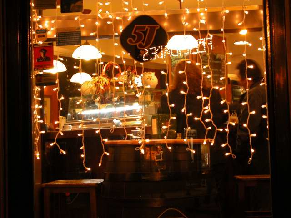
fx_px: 588
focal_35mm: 70
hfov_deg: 27.8
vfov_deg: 21.0
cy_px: 109
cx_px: 146
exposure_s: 1/8
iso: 200
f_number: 4.7
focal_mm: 17.8
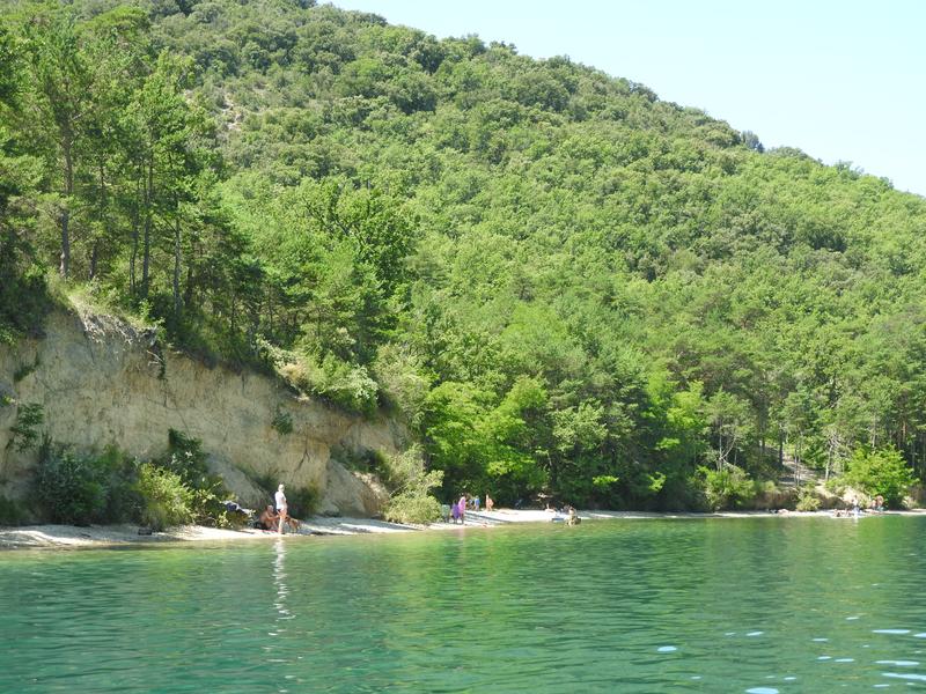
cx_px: 463
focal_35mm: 80
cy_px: 347
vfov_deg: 18.4
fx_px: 2140
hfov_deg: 24.4
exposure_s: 1/200
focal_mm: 14.3
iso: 100
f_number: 4.5
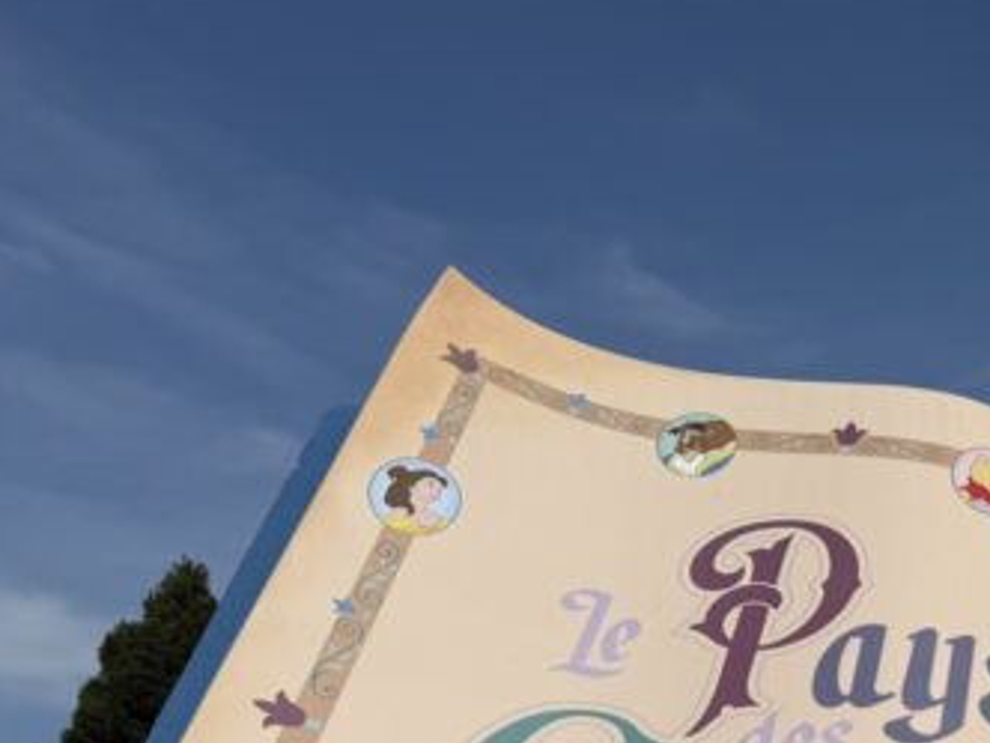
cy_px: 1029
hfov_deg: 23.8
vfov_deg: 18.2
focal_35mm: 74
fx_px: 2116
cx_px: 1211
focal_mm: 6.76
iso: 80
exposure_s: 1/14286
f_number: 1.78
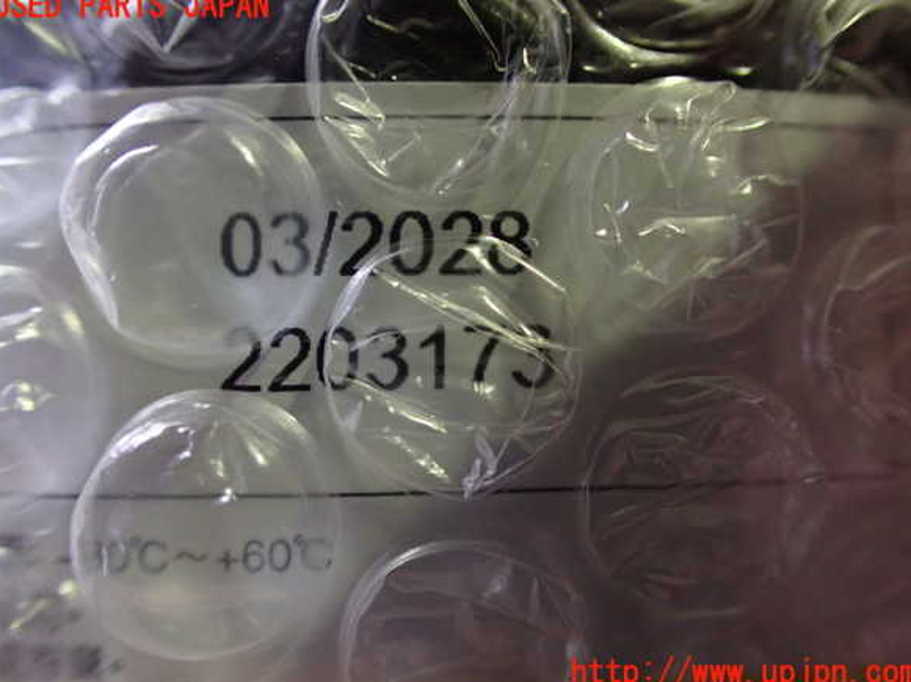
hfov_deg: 58.4
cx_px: 455
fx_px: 815
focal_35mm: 31
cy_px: 340
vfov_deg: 45.4
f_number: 2.3
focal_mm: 5.4
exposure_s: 1/50
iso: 800
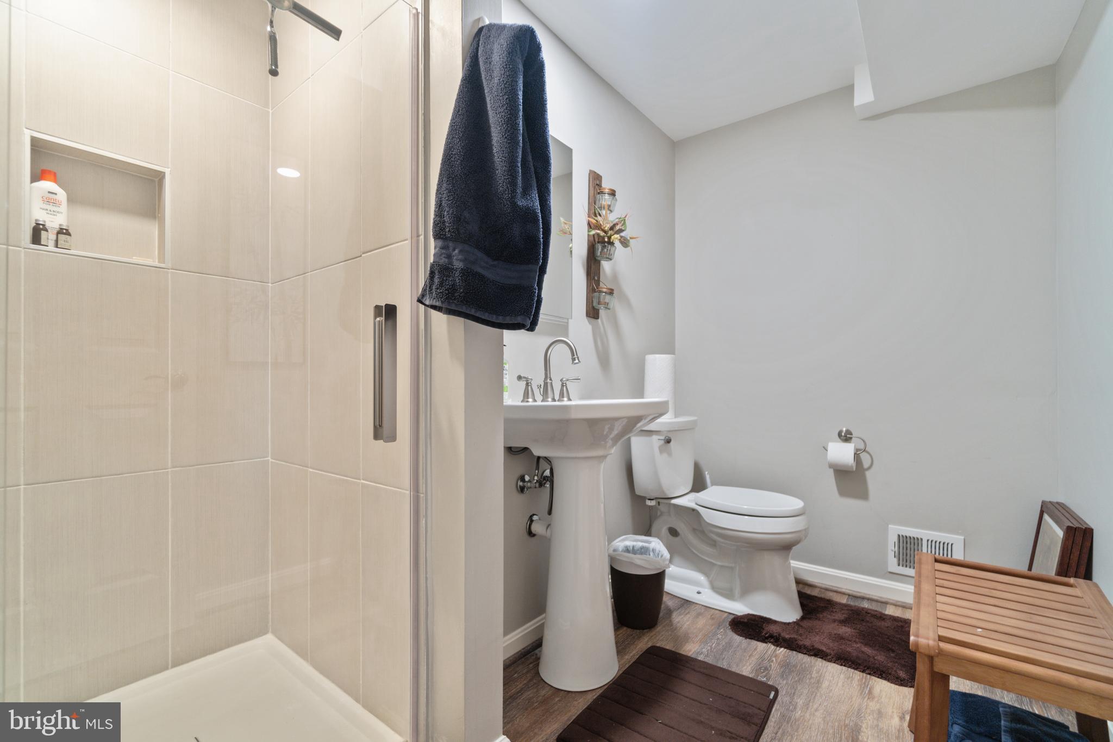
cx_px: 556
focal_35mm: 15
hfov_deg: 100.4
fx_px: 464
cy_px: 371
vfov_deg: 77.3
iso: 100
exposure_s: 1/8
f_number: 4
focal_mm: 10
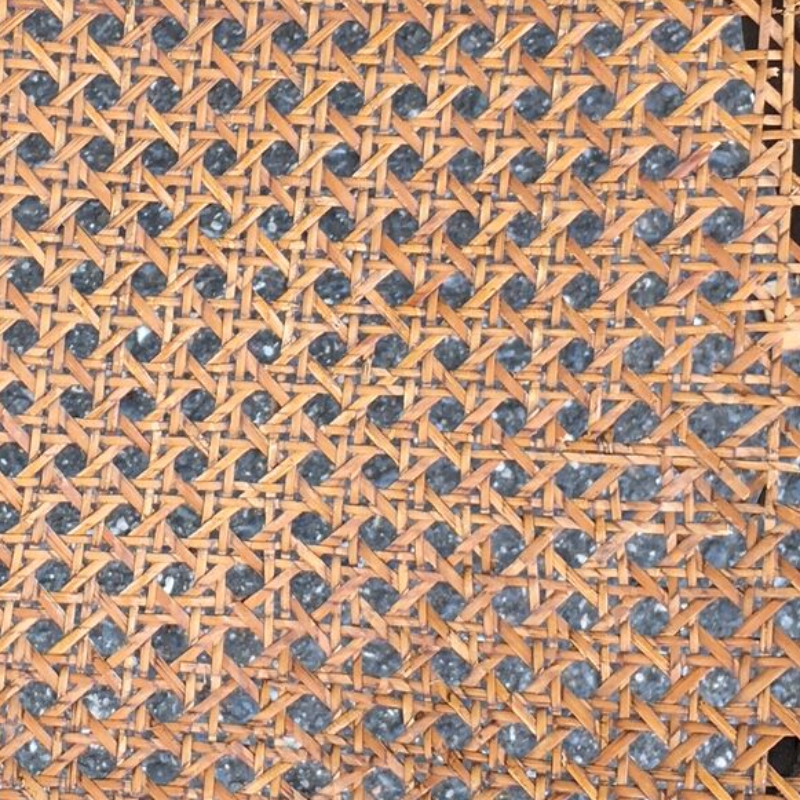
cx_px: 62
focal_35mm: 89
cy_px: 260
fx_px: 2327
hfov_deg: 19.1
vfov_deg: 19.4
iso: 25
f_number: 2.2
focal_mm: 4.15
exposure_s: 1/119
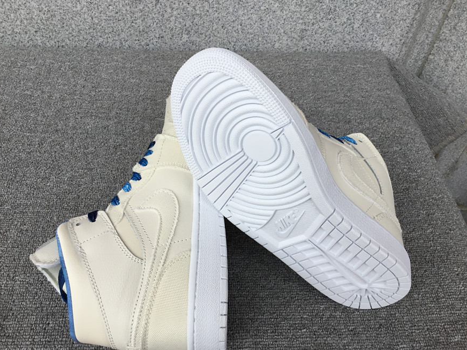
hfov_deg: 56.8
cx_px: 235
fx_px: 432
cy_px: 172
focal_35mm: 32
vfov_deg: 44.2
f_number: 2.4
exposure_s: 1/201
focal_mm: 3.3
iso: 25
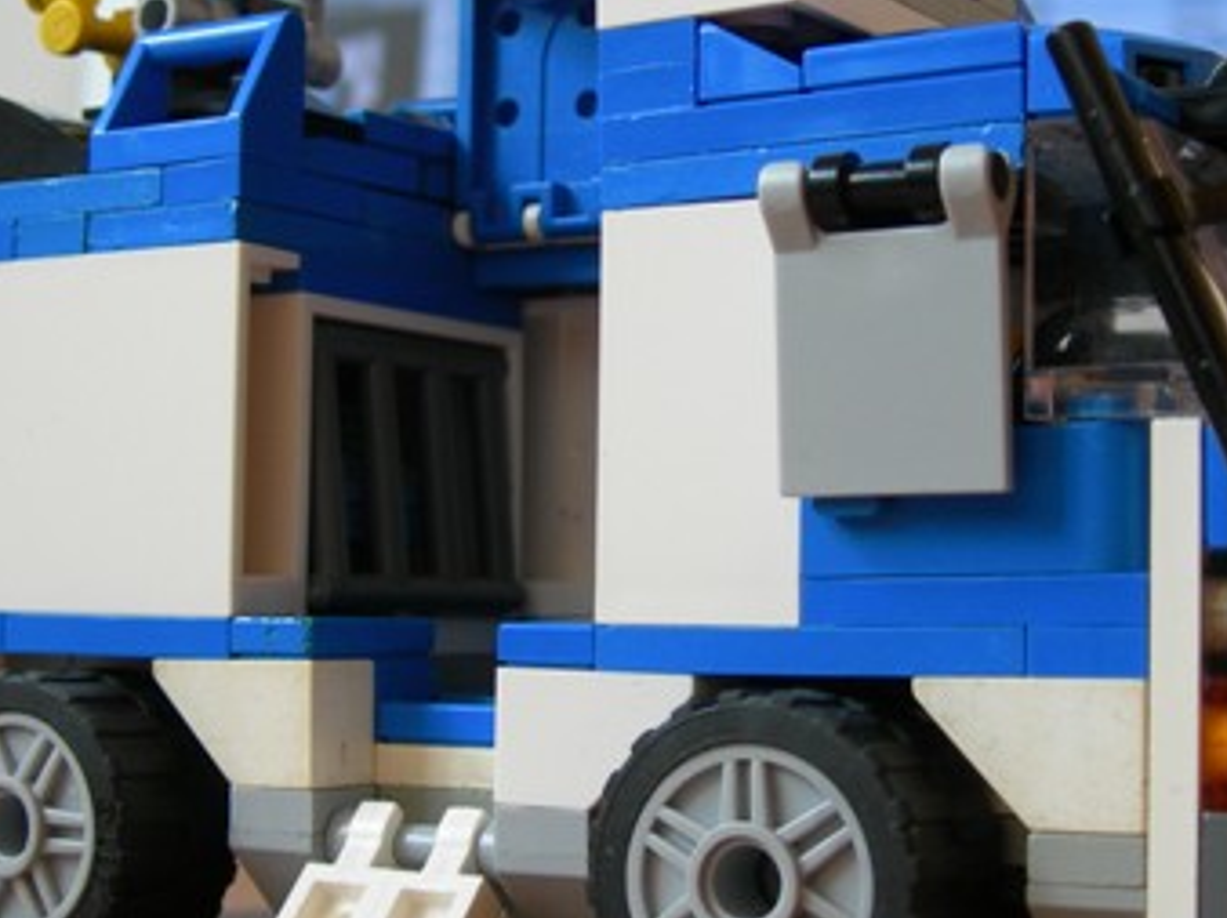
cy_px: 486
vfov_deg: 20.4
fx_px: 2550
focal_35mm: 72
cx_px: 603
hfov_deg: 27.1
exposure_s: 1/12.3
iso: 50
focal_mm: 7.8
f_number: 2.8
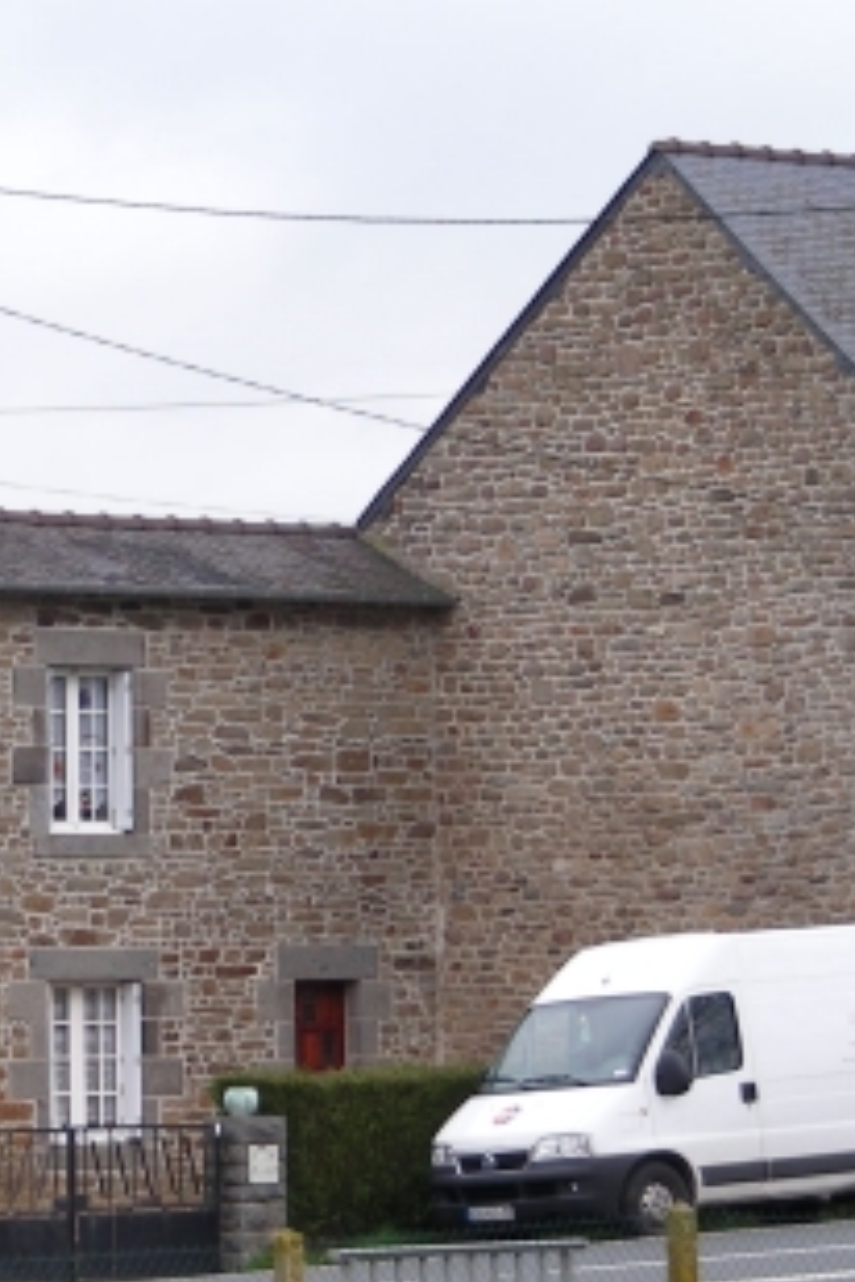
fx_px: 7124
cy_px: 635
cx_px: 83
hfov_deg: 6.9
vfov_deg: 10.3
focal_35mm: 200
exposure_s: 1/117
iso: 50
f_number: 3.5
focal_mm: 14.6
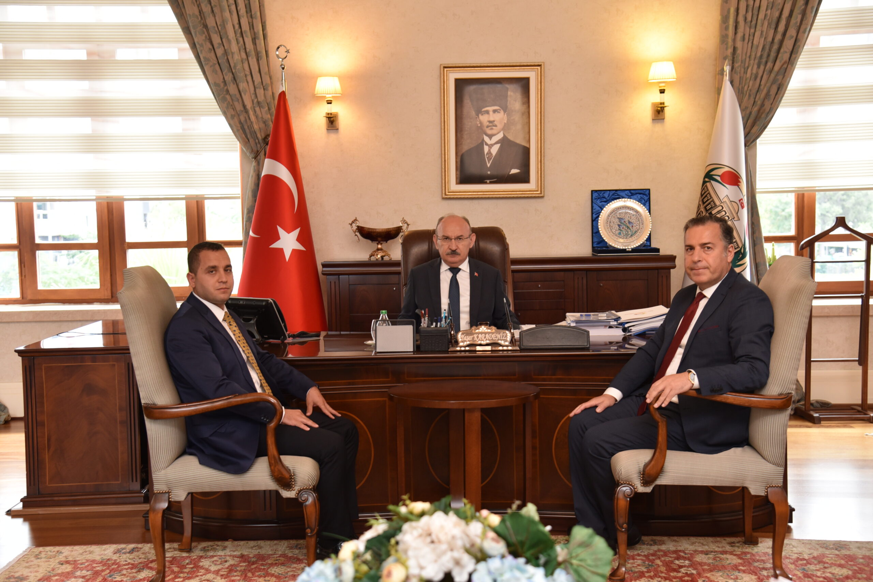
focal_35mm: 48
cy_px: 291
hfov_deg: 41.1
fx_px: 1164
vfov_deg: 28.1
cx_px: 436
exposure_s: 1/80
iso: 800
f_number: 4.5
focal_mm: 48
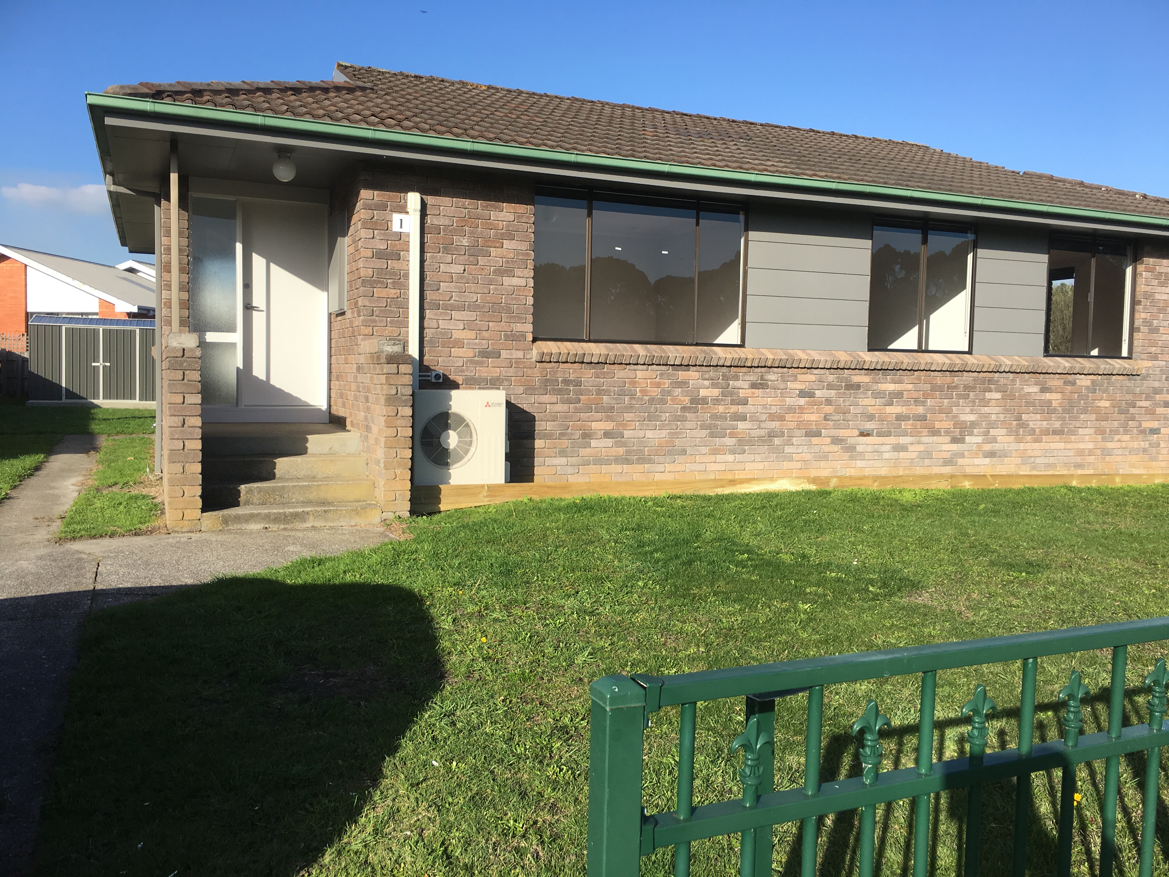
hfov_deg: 61.7
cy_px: 438
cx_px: 584
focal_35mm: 29
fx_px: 979
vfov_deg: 48.2
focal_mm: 4.15
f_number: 2.2
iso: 25
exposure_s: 1/1083
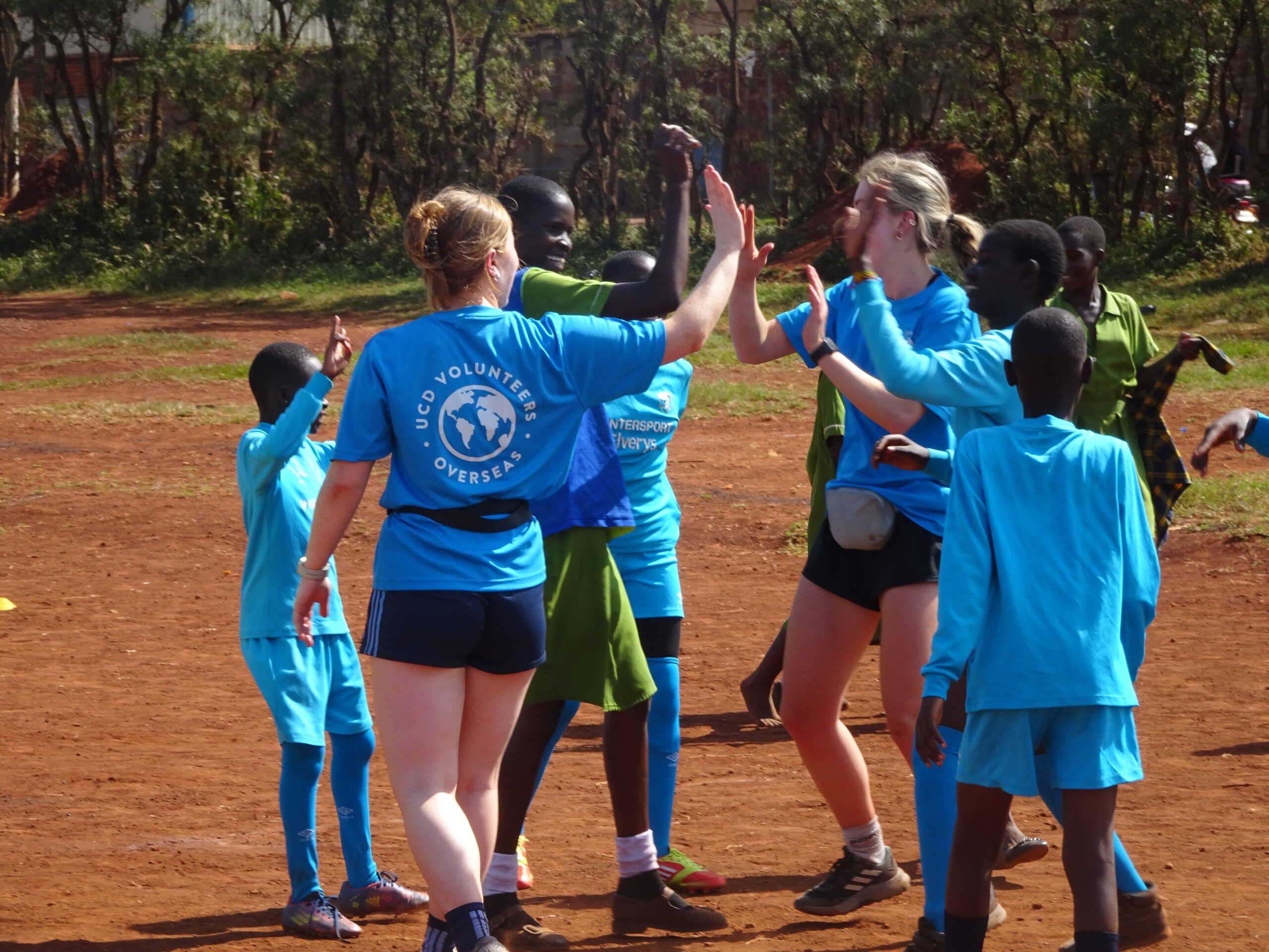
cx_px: 634
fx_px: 5242
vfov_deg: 10.4
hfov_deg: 13.8
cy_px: 476
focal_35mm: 143
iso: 80
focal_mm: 24.36
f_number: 5.6
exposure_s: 1/200
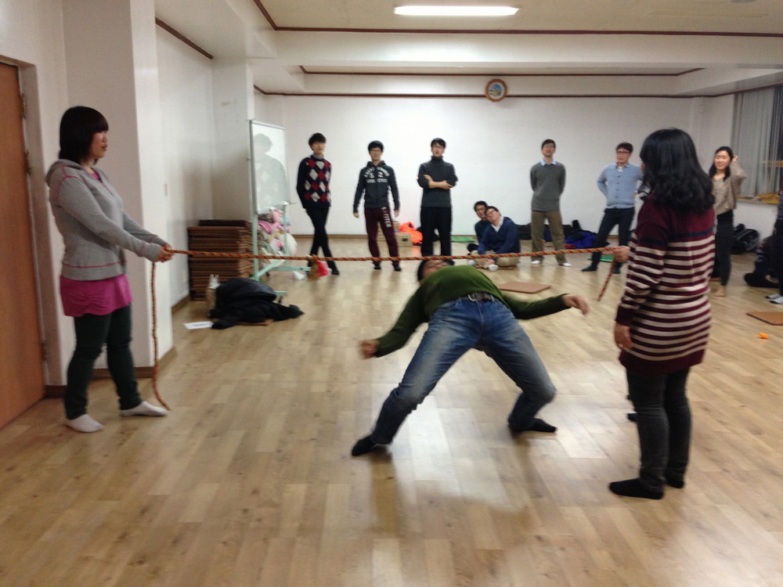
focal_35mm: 33
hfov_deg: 55.4
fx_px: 746
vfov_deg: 42.9
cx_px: 392
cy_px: 294
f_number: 2.4
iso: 125
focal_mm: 4.13
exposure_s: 1/20
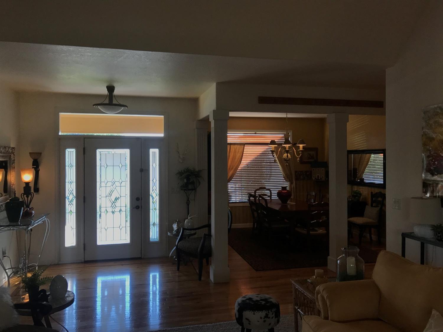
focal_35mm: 28
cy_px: 166
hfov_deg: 63.5
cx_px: 222
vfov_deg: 49.7
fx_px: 358
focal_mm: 3.99
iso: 32
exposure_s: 1/120
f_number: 1.8
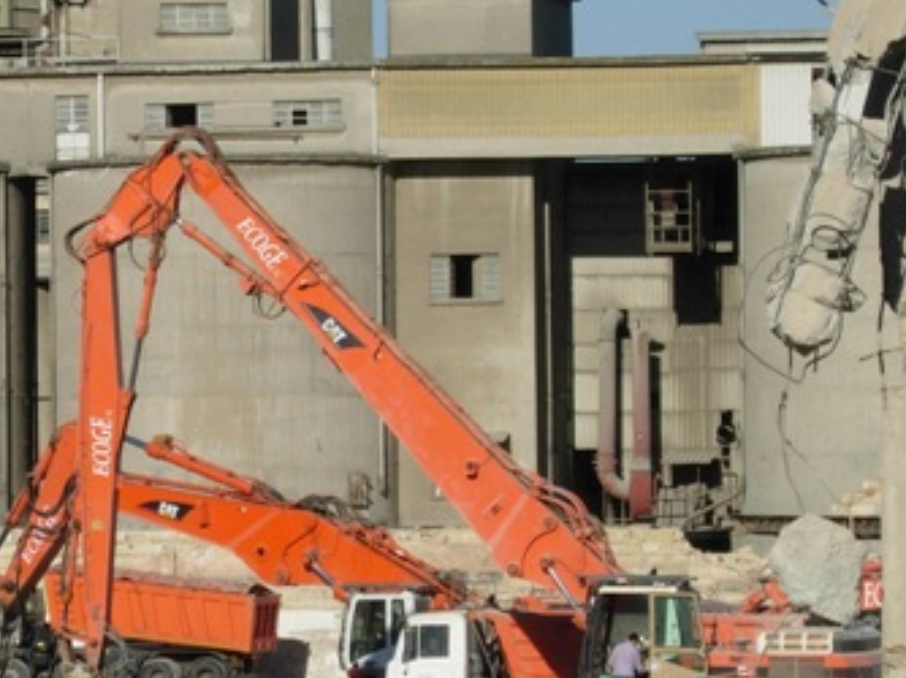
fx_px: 7899
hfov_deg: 6.6
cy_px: 328
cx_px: 198
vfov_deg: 4.9
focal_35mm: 302
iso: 50
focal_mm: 26.3
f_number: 6.5
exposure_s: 1/470
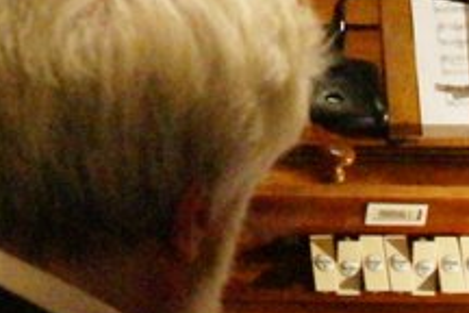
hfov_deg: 18.5
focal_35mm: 100
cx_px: -191
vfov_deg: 13.0
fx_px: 1303
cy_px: -156
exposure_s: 1/60
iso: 12800
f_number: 5.6
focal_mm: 18
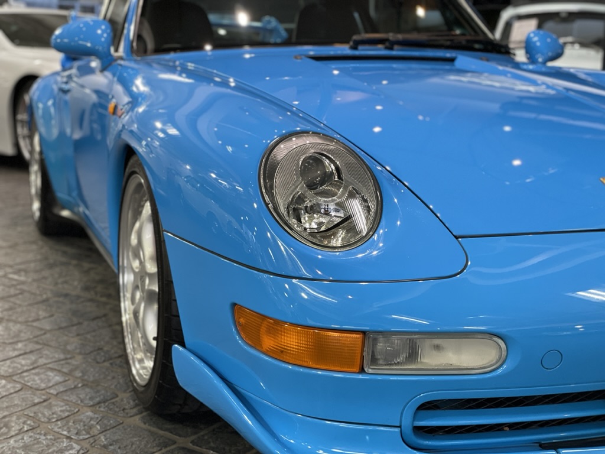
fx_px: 909
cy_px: 227
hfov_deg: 36.8
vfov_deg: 28.0
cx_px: 302
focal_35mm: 52
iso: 125
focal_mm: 6
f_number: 2
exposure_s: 1/50
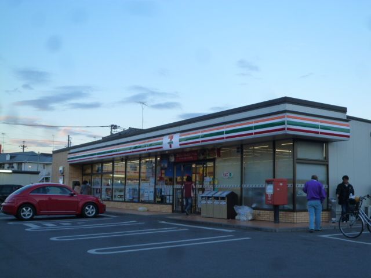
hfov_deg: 43.9
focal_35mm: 43
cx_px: 186
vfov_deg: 33.6
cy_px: 139
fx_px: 461
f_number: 3.7
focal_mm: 7.7
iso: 125
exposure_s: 1/60
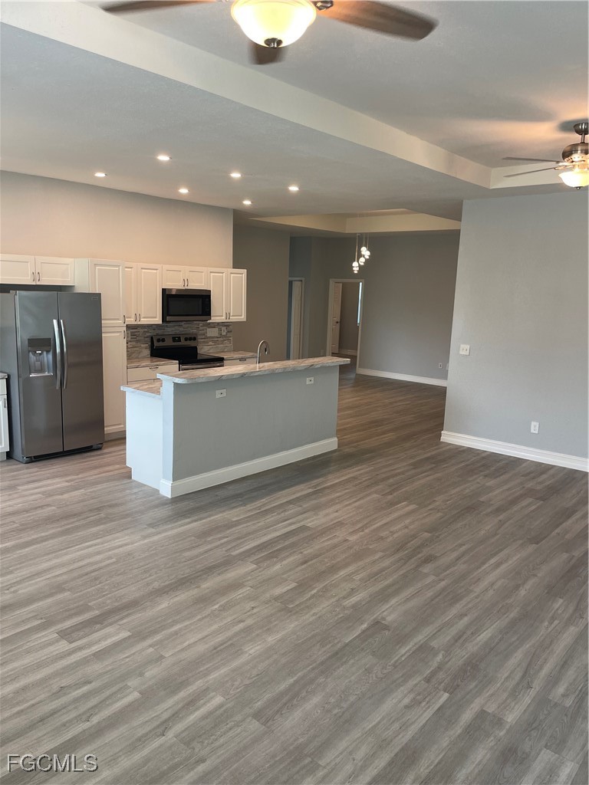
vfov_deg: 69.4
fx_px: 567
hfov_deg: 54.9
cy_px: 392
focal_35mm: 25
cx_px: 294
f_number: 1.6
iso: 80
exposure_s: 1/60
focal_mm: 5.1
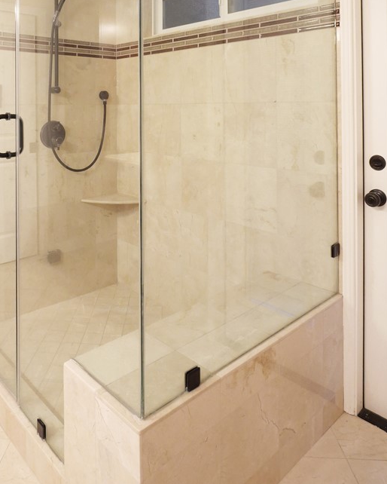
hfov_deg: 51.0
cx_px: 143
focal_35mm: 28
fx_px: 401
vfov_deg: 58.0
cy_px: 105
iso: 3200
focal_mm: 9
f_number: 7.1
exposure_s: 1/60
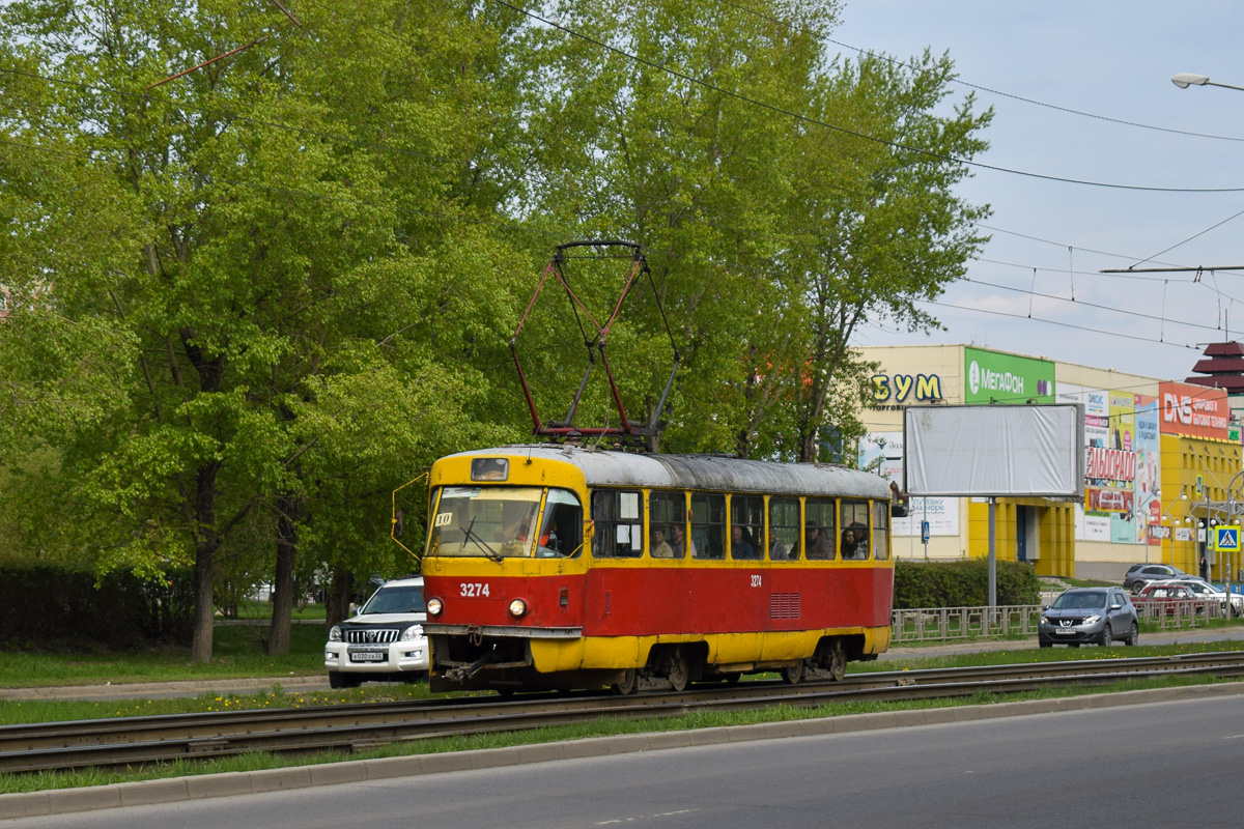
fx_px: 2851
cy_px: 414
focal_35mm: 82
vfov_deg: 16.6
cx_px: 622
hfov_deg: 24.6
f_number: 5.6
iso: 200
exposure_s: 1/800
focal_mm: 55
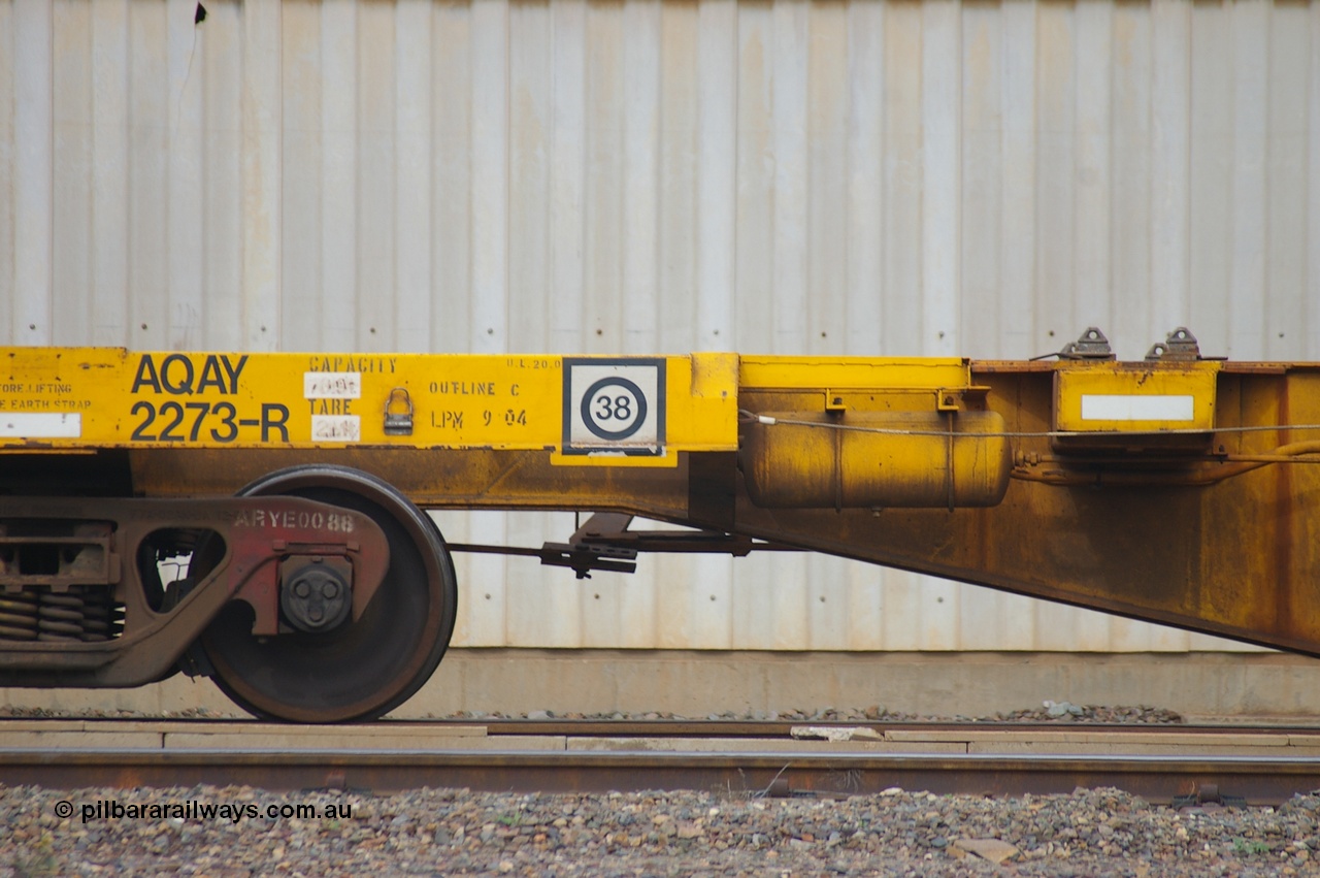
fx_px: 16485
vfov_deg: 3.0
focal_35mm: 450
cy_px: 439
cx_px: 660
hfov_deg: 4.6
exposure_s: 1/250
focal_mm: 300
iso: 200
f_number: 5.6
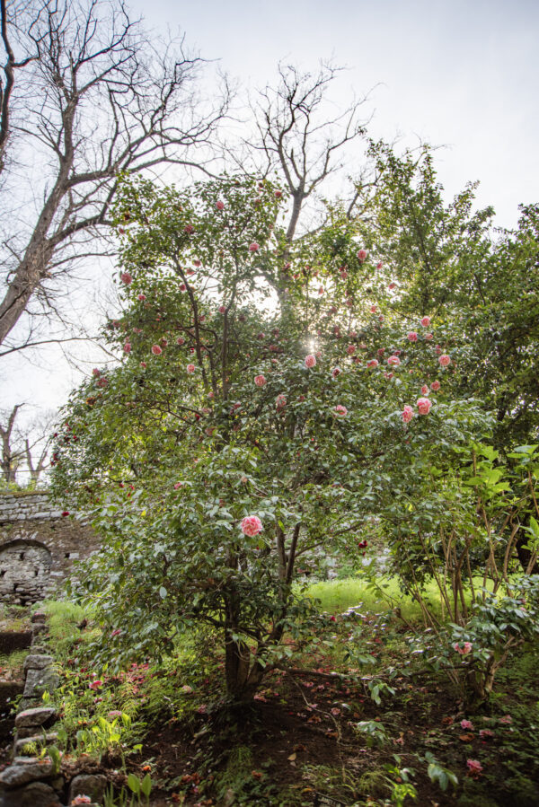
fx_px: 539
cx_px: 270
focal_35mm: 24
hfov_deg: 53.2
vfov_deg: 73.7
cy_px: 404
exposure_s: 1/400
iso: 100
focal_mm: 24
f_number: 5.6
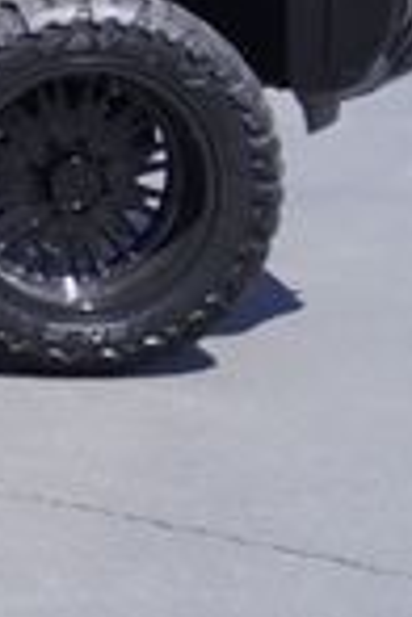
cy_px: 67
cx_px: -837
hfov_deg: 7.2
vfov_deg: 12.0
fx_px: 2918
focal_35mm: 170
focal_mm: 26
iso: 100
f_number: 7.1
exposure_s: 1/160
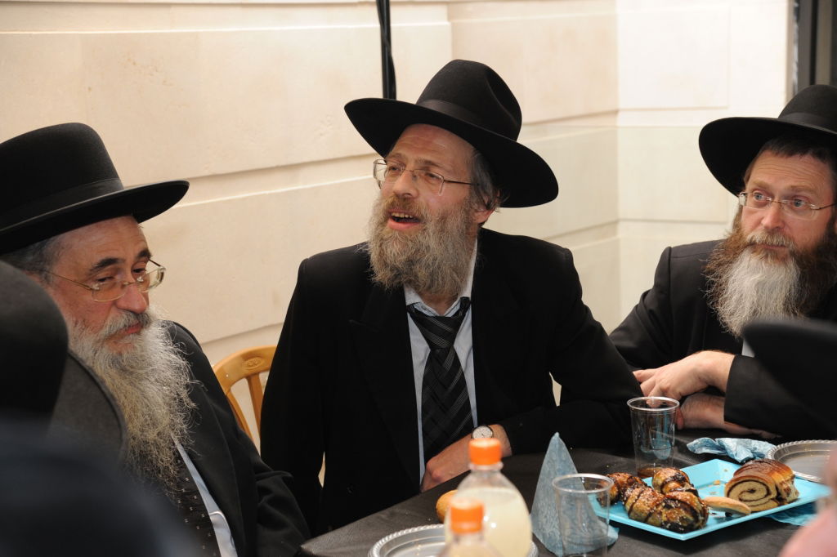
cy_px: 278
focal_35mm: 75
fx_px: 1743
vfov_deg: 18.2
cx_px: 418
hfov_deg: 27.0
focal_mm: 75
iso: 640
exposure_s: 1/125
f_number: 5.6
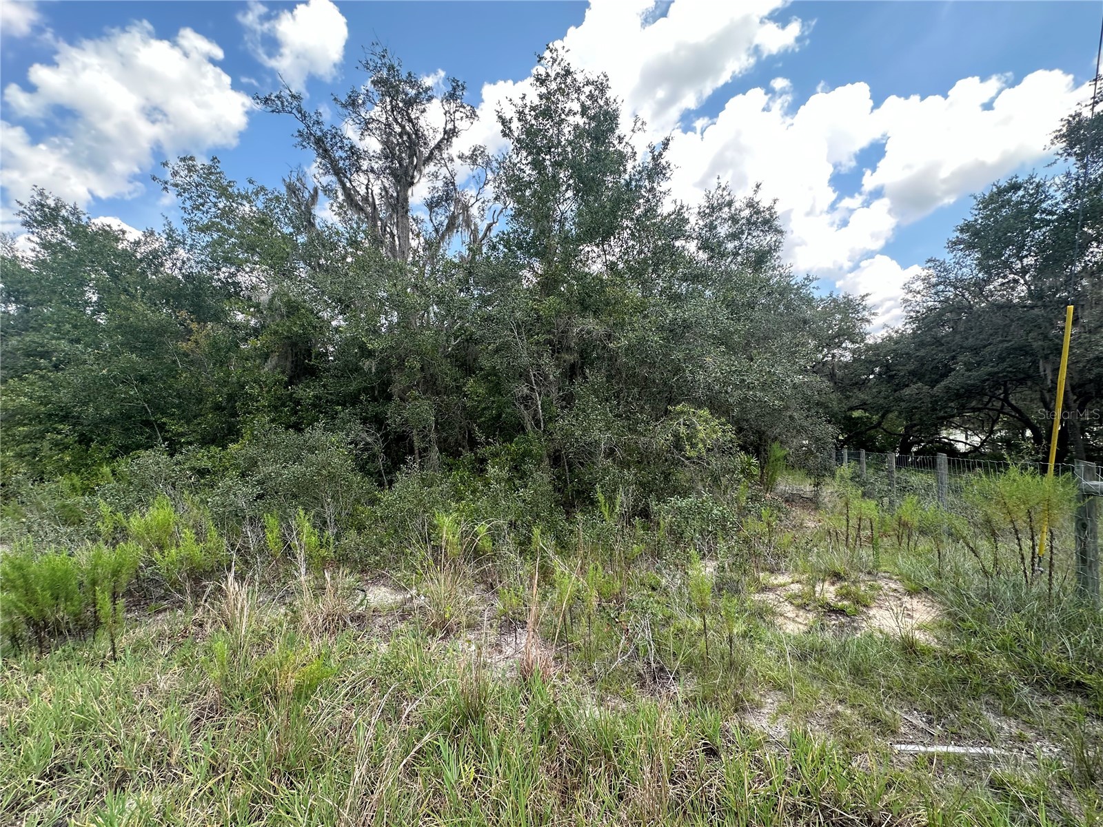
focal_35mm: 14
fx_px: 446
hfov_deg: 102.1
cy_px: 414
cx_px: 552
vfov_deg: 85.7
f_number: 2.2
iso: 40
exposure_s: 1/270
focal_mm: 2.22
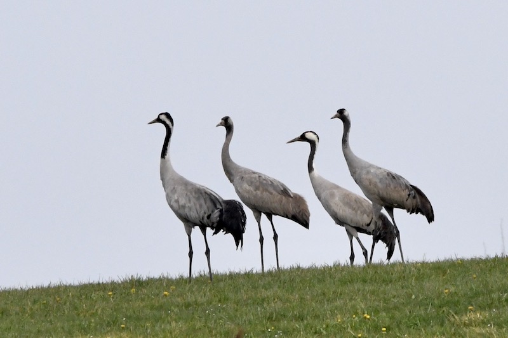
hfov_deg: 2.5
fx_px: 11639
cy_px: 169
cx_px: 254
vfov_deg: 1.7
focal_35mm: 825
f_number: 16
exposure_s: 1/1000
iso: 2500
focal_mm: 550
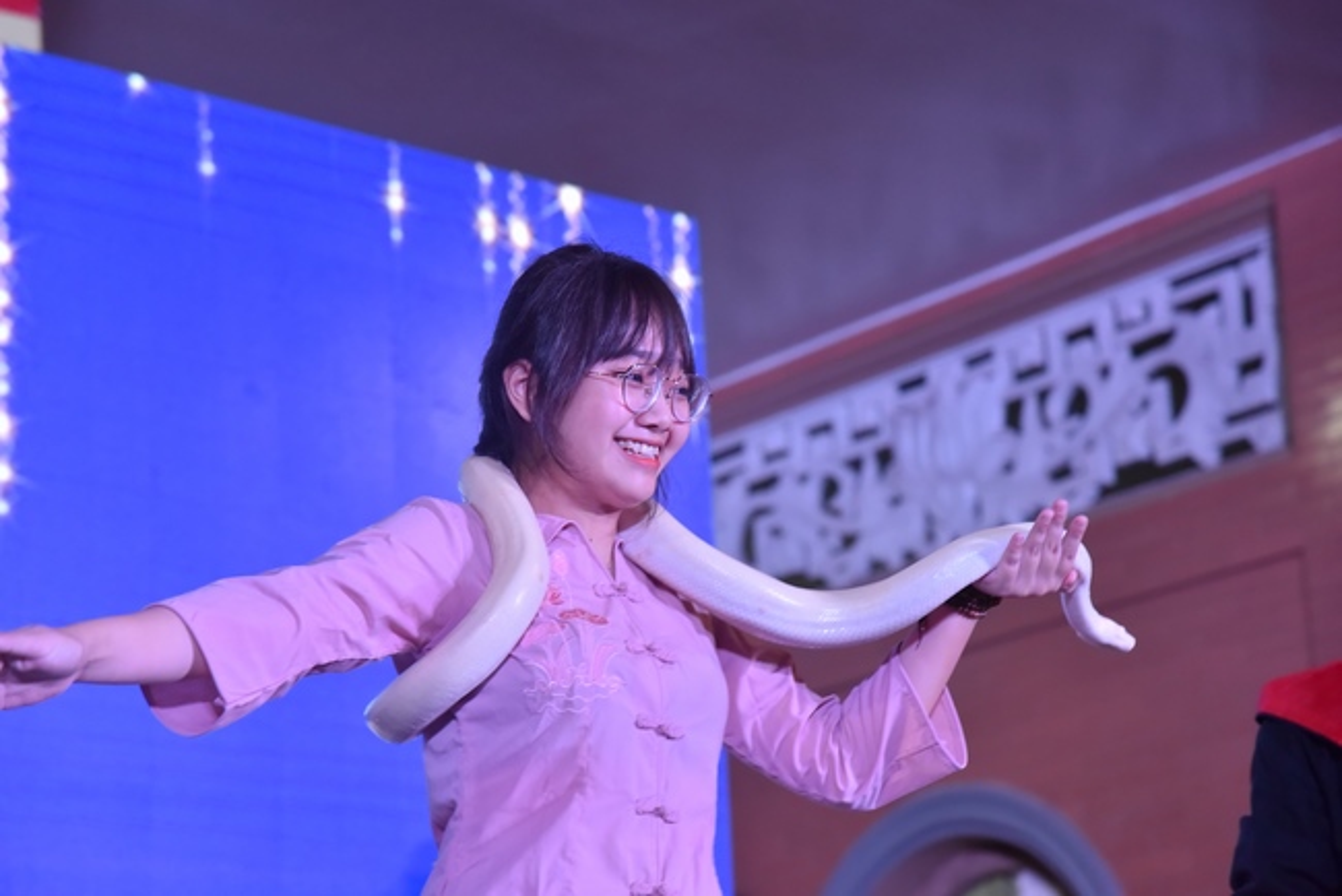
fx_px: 4475
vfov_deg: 11.4
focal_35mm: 120
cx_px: 671
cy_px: 448
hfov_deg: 17.1
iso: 2500
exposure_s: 1/160
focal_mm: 120
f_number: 5.6
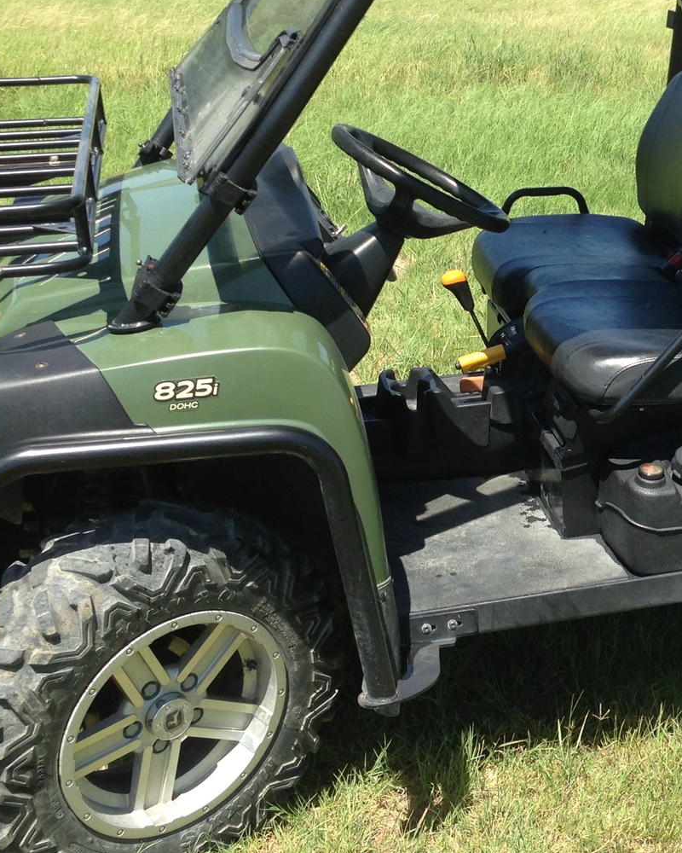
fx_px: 1665
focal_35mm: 66
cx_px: 634
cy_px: 337
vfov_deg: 28.6
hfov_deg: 22.5
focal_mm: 4.13
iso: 50
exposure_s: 1/847
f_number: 2.4
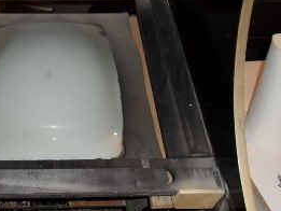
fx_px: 390
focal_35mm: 48
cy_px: 66
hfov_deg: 38.2
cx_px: 57
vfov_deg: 30.0
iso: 200
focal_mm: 5
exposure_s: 1/45
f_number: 3.4
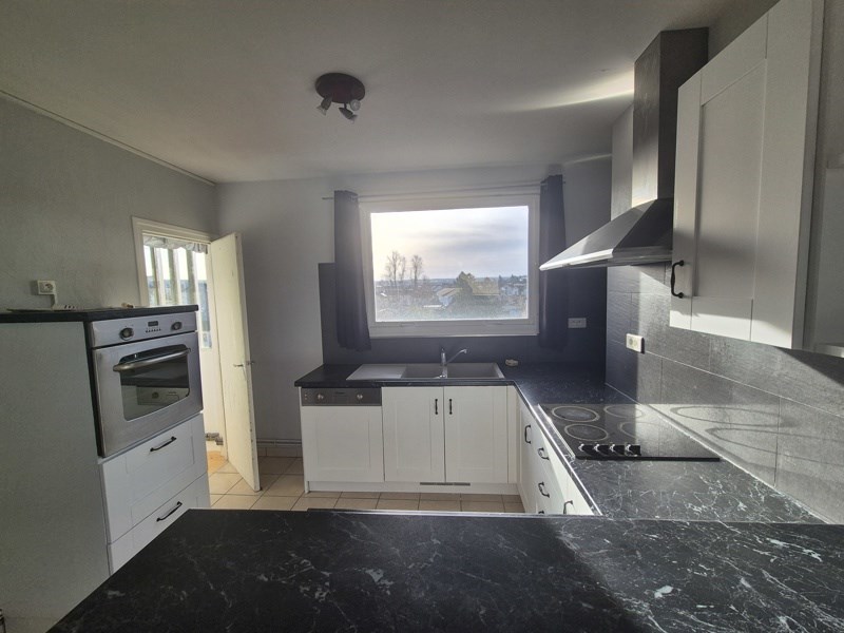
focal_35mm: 13
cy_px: 316
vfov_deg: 89.9
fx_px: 317
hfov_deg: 106.2
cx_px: 422
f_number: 2.2
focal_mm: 2.2
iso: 50
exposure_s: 1/750
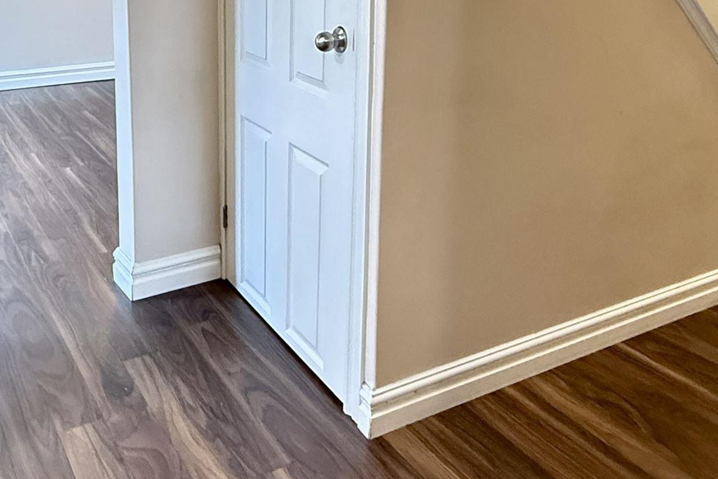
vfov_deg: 32.4
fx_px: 778
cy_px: 42
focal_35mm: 39
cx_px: 260
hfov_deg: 49.0
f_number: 2.2
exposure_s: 1/60
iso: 800
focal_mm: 2.22
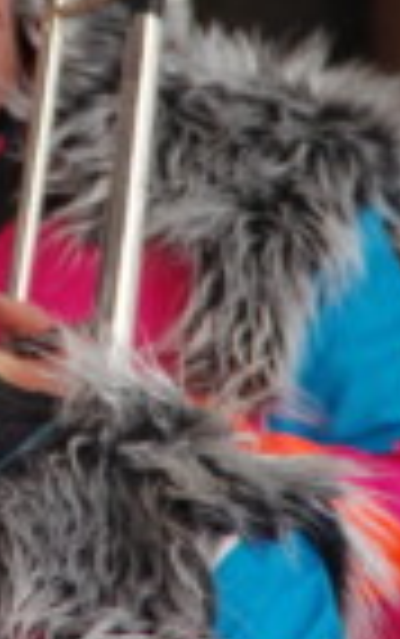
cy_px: 79
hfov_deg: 1.2
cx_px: -175
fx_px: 18678
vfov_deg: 2.0
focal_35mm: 1073
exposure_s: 1/250
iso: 3200
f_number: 8
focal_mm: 200
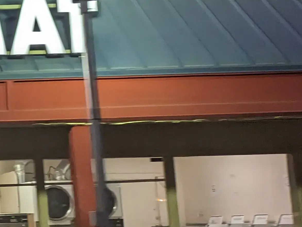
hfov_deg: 19.2
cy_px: 109
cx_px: -198
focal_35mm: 84
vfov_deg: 17.6
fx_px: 734
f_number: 1.85
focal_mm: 6.81
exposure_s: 1/120
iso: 230
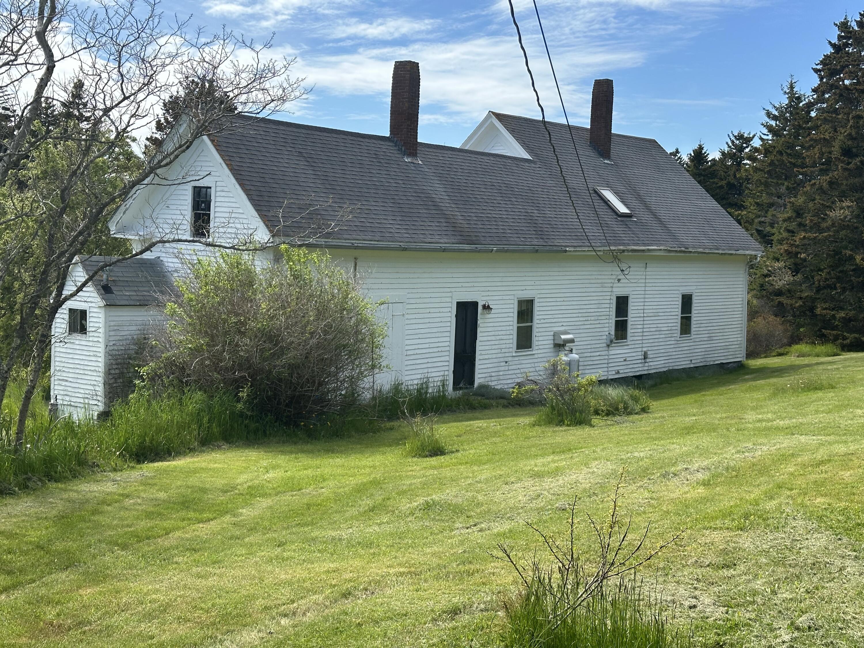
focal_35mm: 48
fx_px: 1198
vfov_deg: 30.3
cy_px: 324
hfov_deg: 39.7
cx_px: 432
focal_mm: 6.86
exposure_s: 1/2890
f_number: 1.78
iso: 64
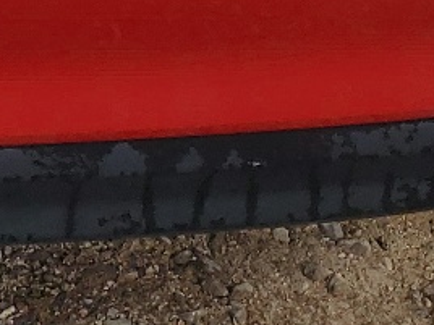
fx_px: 1943
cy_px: -571
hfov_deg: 12.5
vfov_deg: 8.4
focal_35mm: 155
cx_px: -39
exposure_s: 1/1667
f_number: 1.5
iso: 50
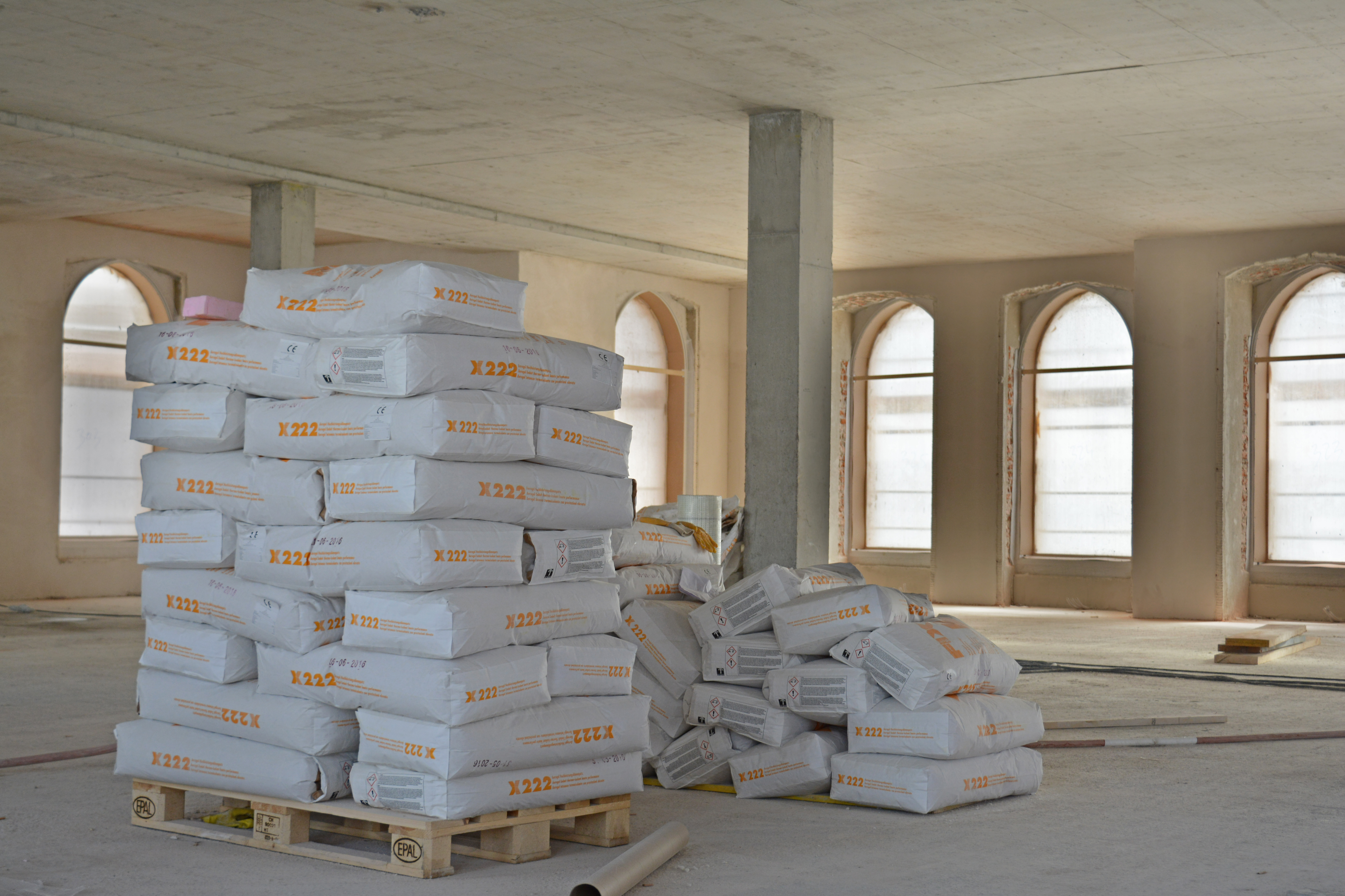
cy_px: 448
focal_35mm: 54
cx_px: 672
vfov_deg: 25.1
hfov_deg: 36.9
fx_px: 2017
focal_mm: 36
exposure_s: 1/100
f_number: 6.3
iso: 400
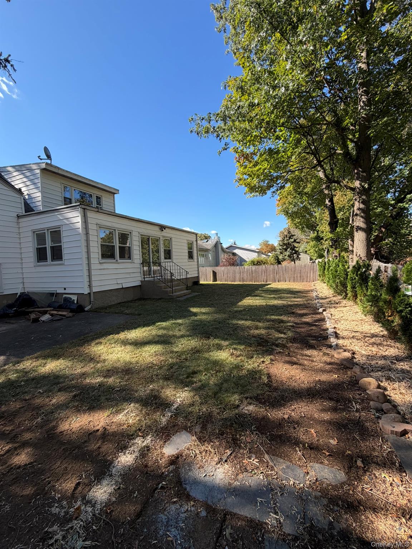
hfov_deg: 85.7
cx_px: 206
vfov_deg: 102.1
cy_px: 274
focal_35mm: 14
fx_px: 222
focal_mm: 2.22
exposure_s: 1/651
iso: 40
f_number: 2.2
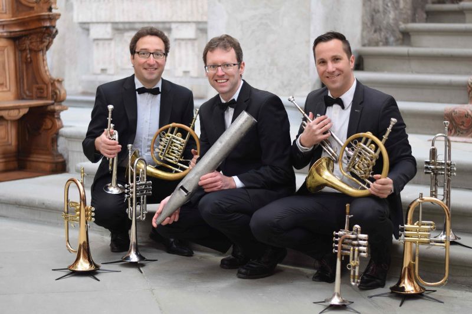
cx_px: 236
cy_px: 157
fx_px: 983
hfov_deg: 27.0
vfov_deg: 18.2
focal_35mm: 75
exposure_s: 1/15
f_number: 2
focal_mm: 50
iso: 200
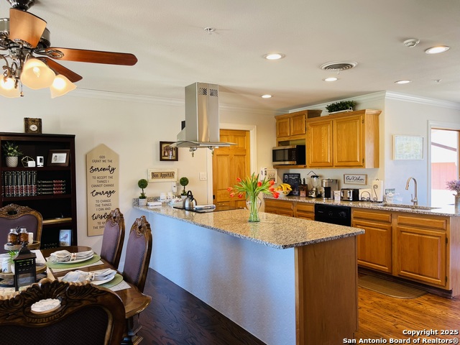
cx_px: 230
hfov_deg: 67.3
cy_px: 172
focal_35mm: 26
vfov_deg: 53.1
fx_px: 346
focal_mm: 5.1
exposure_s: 1/60
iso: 64
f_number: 1.6
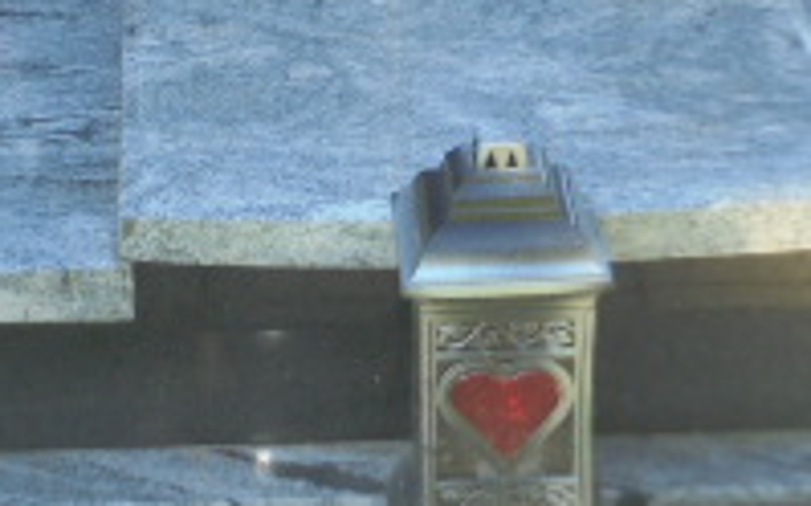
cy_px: -171
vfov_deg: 7.7
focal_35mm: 167
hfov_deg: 12.5
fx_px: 3688
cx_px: 257
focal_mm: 8.9
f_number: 4.8
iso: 100
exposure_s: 1/60
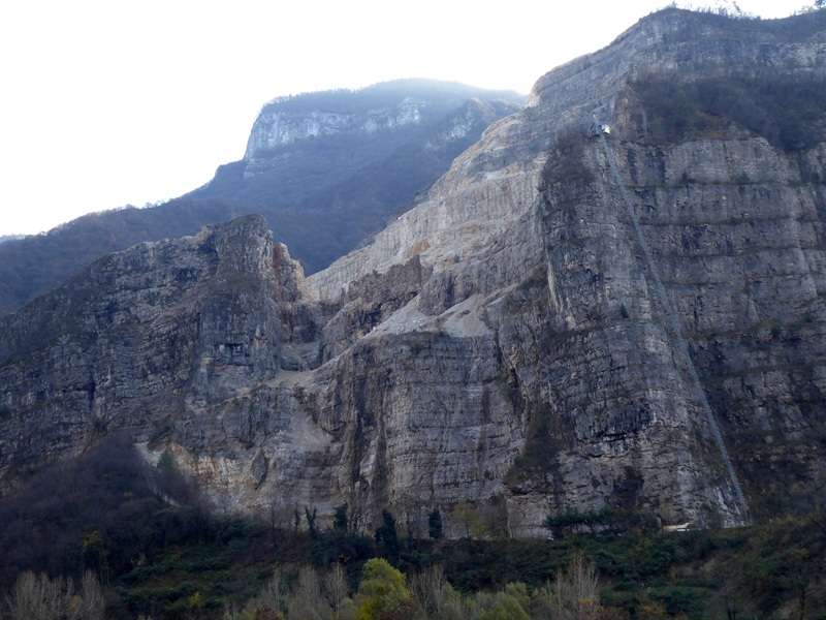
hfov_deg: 38.2
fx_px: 1193
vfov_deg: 29.1
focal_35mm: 50
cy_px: 310
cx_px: 413
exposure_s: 1/60
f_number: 4.1
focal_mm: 9
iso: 100
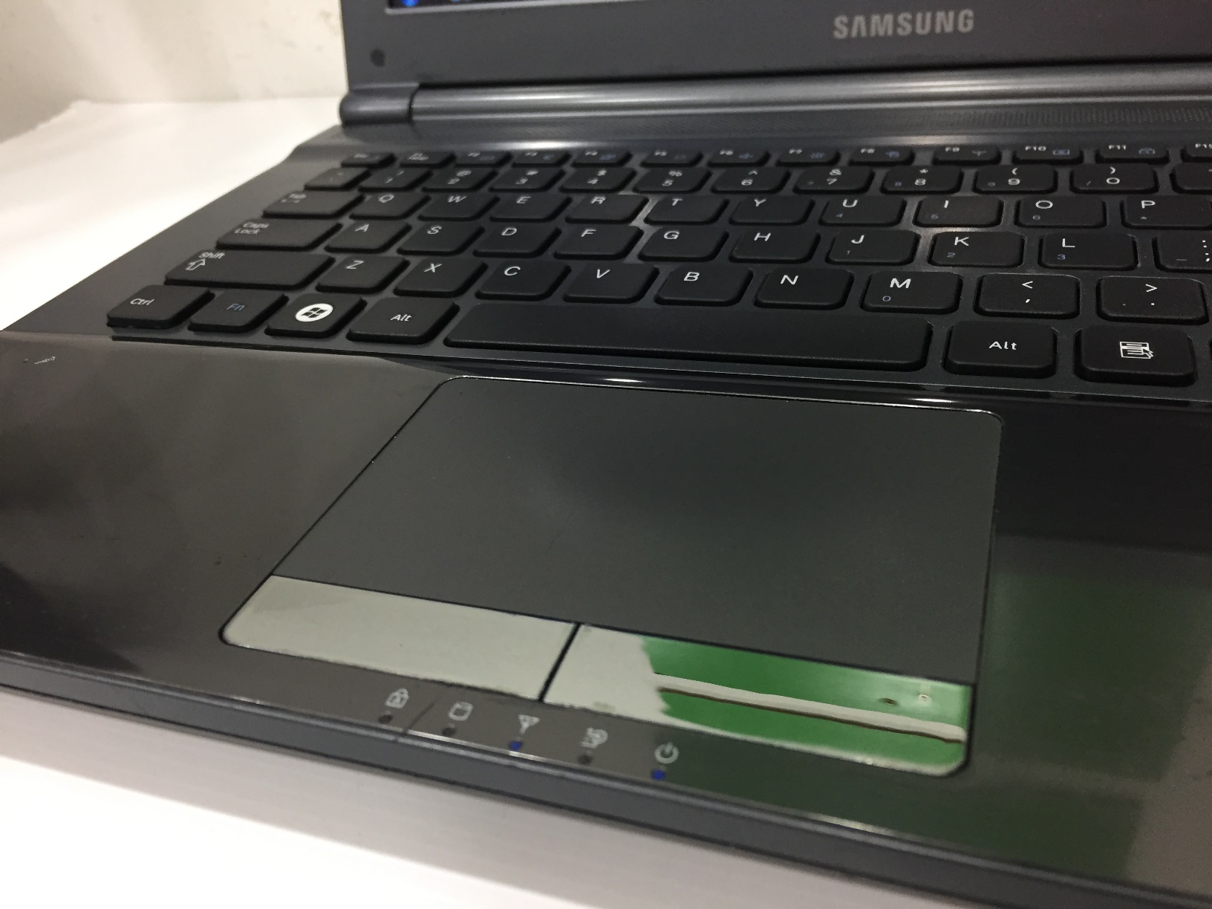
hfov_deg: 61.7
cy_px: 454
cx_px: 606
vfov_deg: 48.2
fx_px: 1015
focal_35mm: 29
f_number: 2.2
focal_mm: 4.15
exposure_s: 1/33
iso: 160
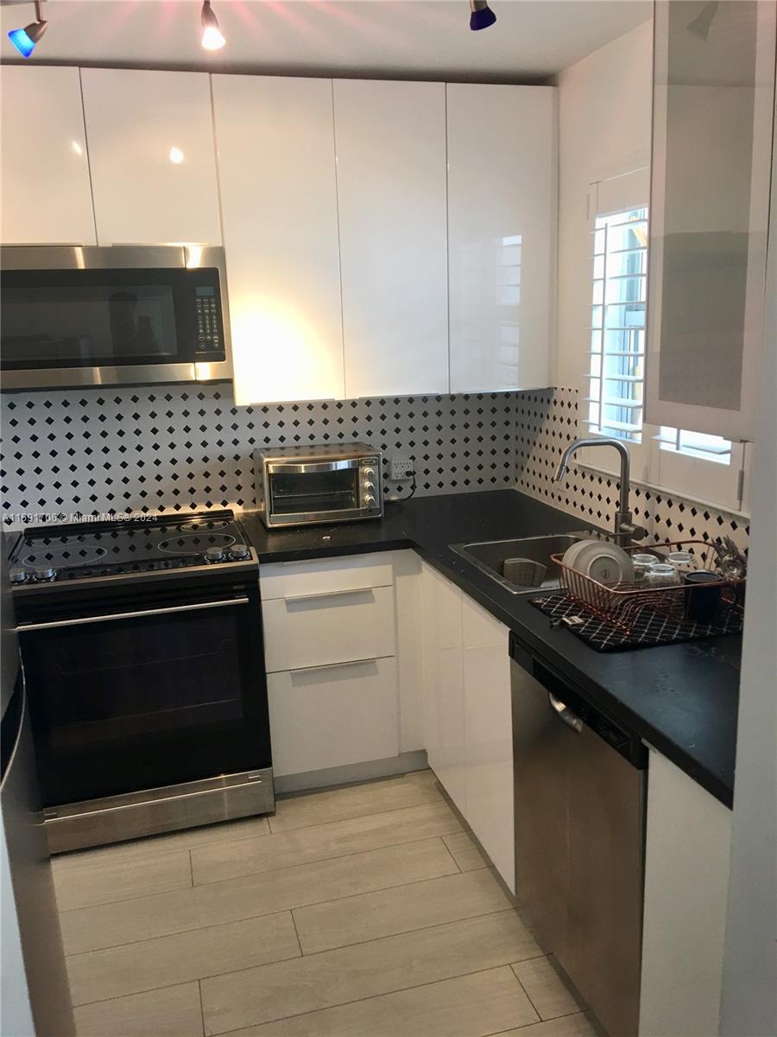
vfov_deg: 61.7
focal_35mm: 29
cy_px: 518
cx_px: 388
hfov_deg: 48.2
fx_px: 868
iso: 25
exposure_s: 1/15
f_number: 2.2
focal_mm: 4.15
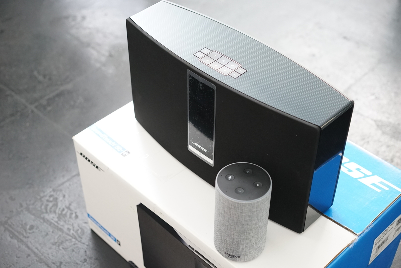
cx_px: 200
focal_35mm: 55
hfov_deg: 36.2
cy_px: 134
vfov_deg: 24.7
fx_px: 613
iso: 4000
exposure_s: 1/50
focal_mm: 55
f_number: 4
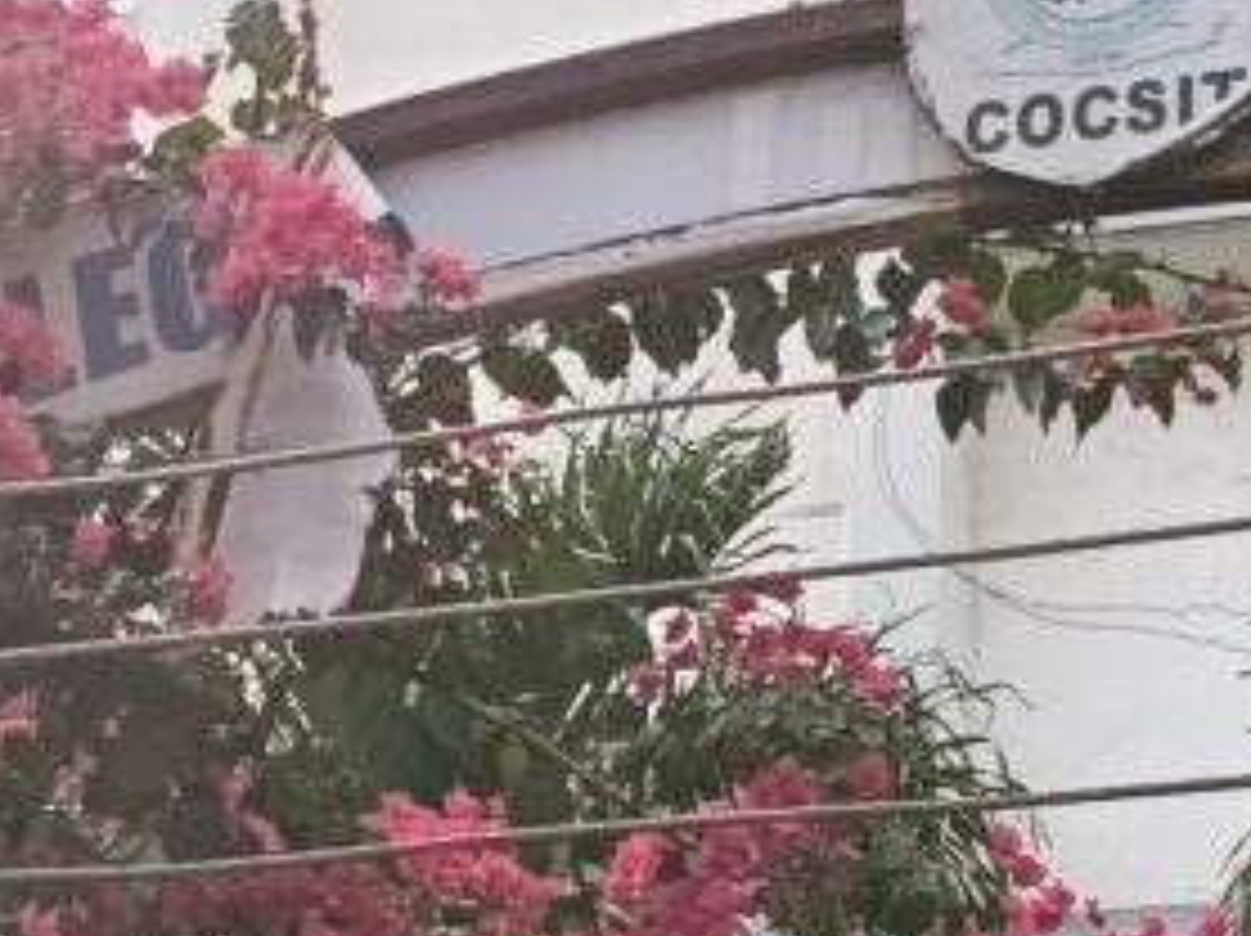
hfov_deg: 15.3
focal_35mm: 129
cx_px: 846
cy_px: 572
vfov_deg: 11.5
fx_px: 4658
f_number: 1.8
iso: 50
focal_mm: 3.98
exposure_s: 1/215
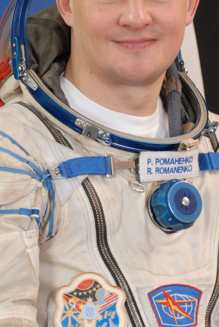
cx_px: 125
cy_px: 102
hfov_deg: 6.7
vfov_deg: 9.9
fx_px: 1883
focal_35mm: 207
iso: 100
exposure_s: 1/125
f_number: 5
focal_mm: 62
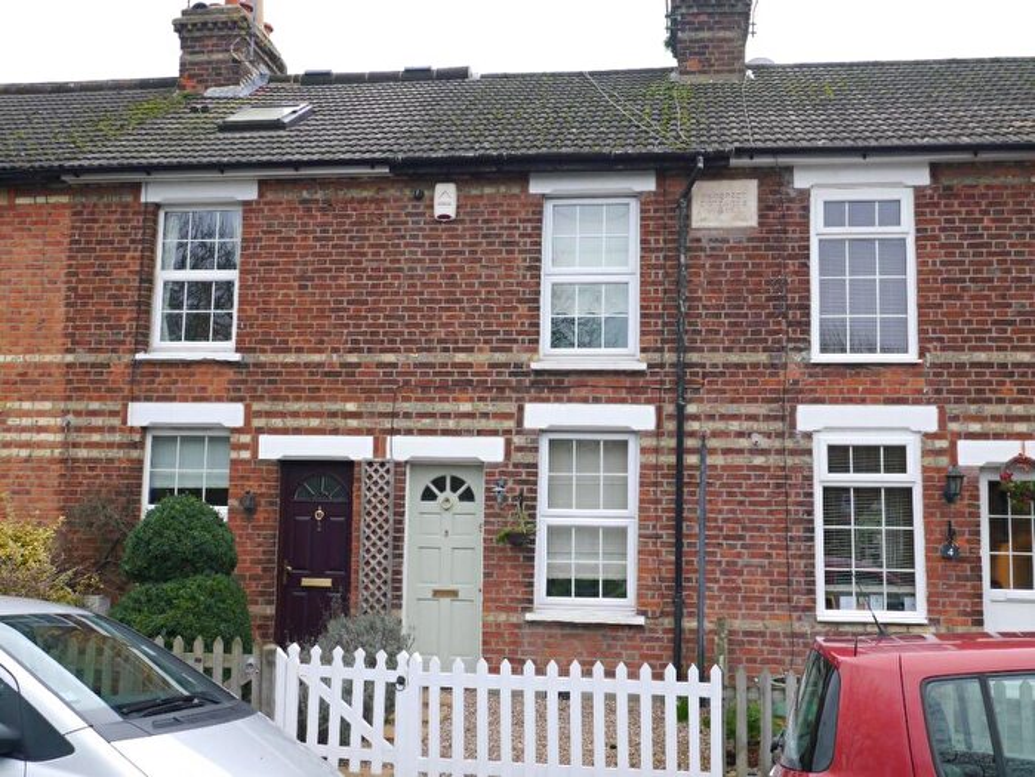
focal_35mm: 40
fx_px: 1197
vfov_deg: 36.0
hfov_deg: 46.8
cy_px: 388
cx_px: 518
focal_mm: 20
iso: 800
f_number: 7.1
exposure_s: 1/60
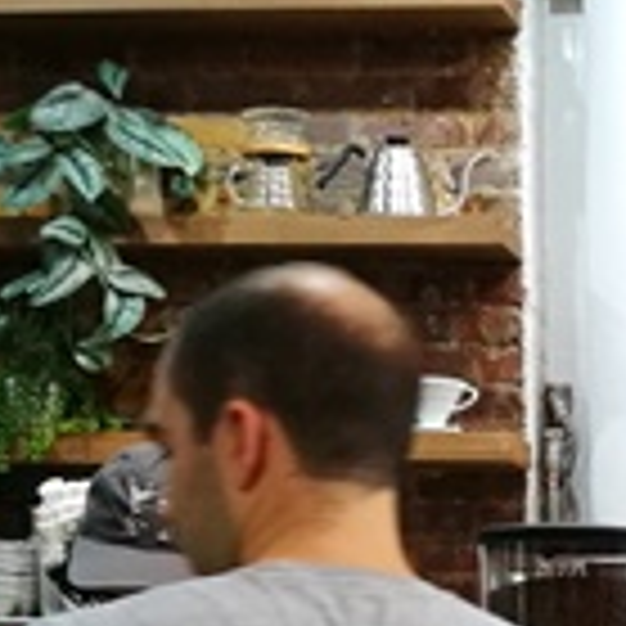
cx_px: 959
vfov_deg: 13.7
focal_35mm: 124
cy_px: 730
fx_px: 2537
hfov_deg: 13.2
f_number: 2.2
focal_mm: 4.5
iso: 320
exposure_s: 1/30
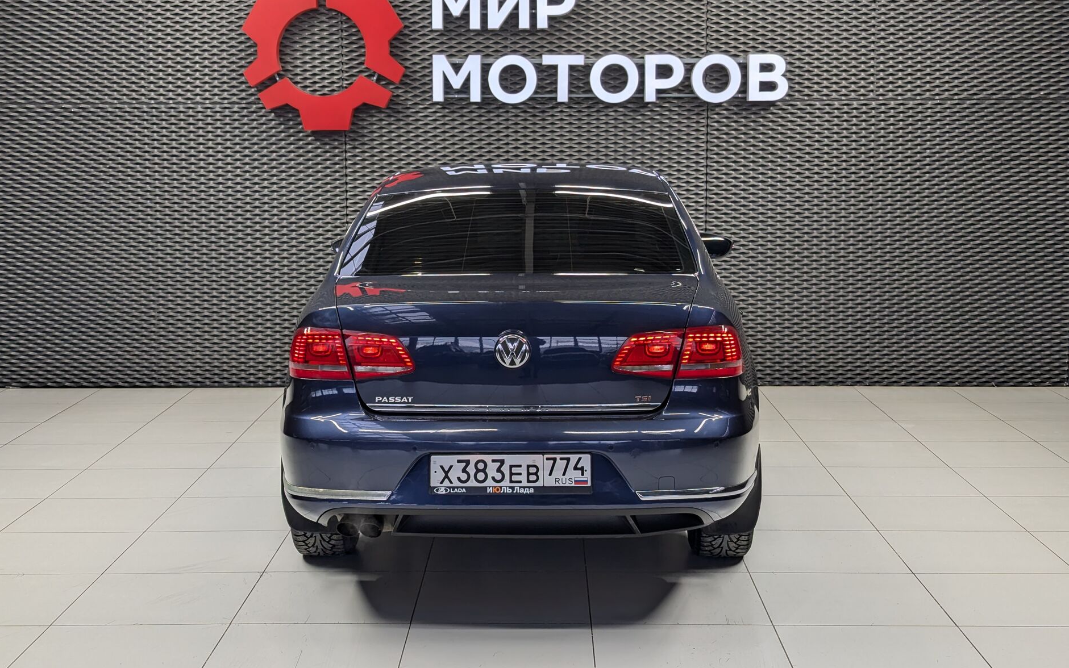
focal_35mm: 52
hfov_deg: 38.9
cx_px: 525
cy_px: 308
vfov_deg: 24.9
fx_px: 1515
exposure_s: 1/107
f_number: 1.85
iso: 41
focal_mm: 6.81
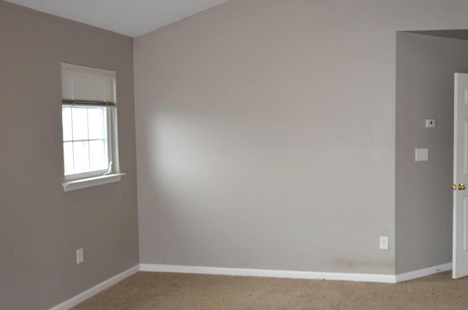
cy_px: 157
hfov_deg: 45.5
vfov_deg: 31.8
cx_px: 327
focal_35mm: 42
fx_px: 545
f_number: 3.5
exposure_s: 1/60
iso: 500
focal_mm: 20
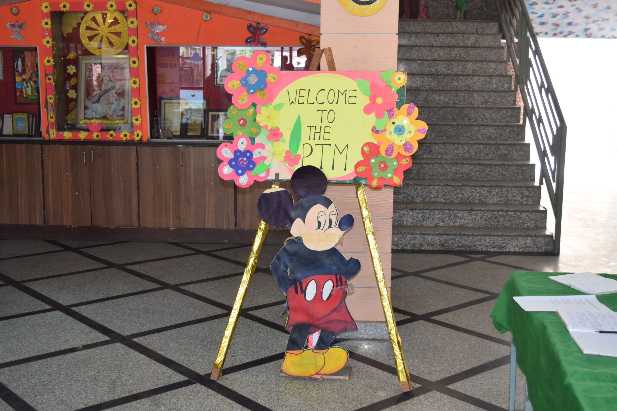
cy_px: 206
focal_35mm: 48
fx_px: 814
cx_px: 311
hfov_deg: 41.5
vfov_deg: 28.3
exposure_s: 1/125
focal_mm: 31
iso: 800
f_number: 5.6
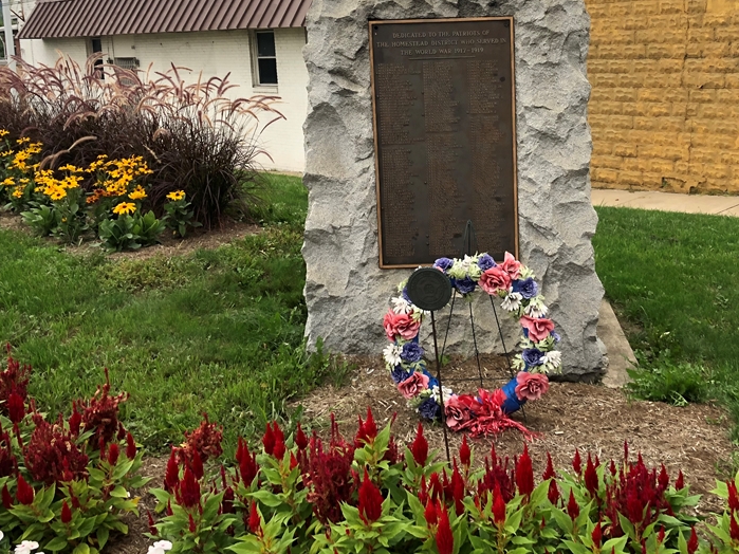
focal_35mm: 41
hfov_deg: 45.4
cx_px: 458
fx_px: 875
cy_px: 156
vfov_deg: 34.6
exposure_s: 1/120
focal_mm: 3.99
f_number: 1.8
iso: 32
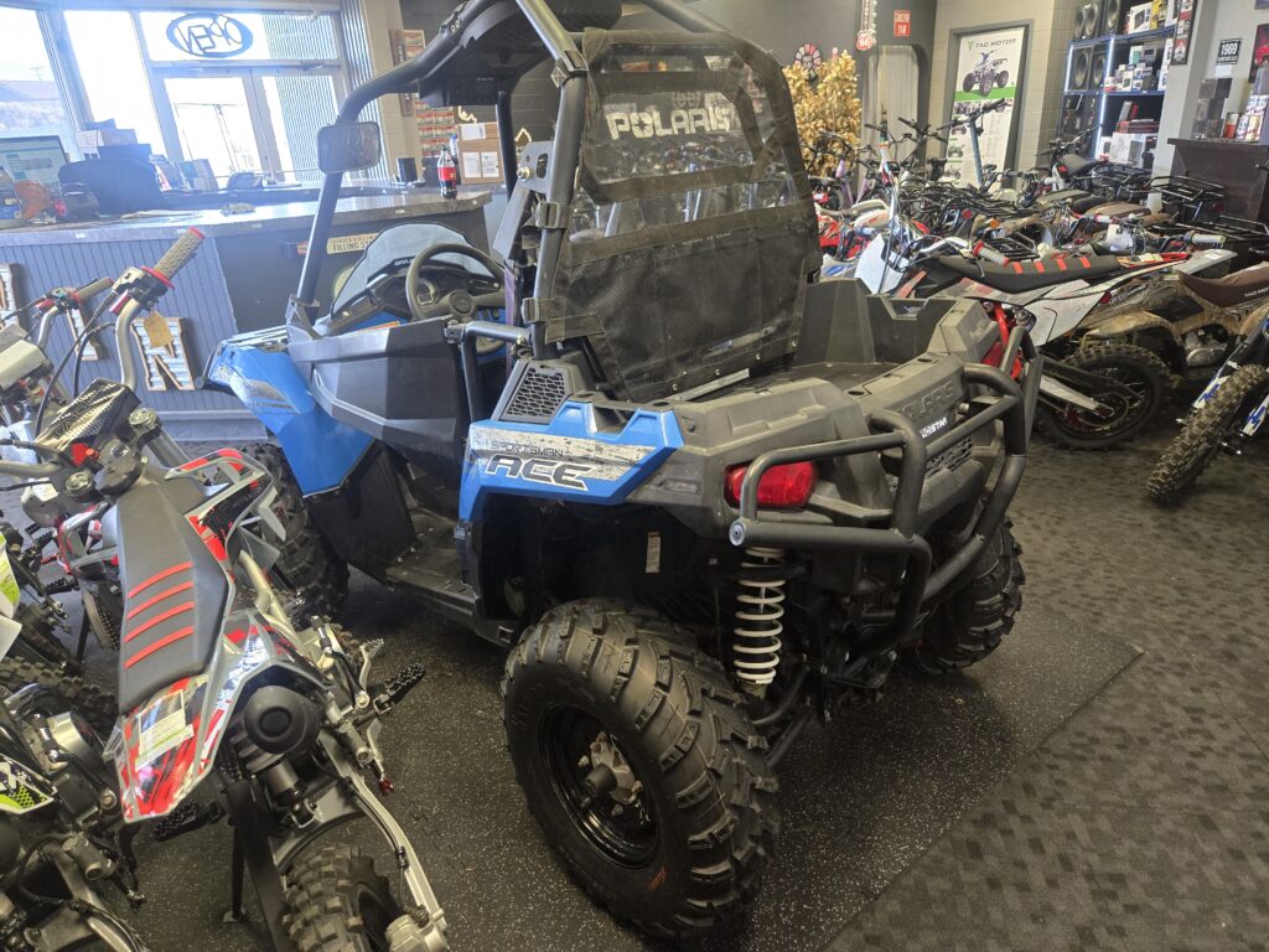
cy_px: 476
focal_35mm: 23
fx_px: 843
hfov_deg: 73.9
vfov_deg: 58.9
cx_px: 634
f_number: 1.8
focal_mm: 5.4
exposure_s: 1/120
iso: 640
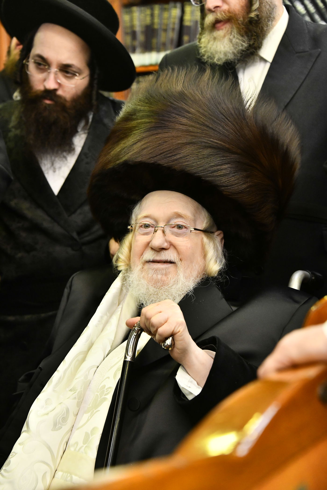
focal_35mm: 82
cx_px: 164
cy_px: 245
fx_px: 1117
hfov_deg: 16.7
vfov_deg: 24.8
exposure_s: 1/125
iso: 2500
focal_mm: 82
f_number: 5.6
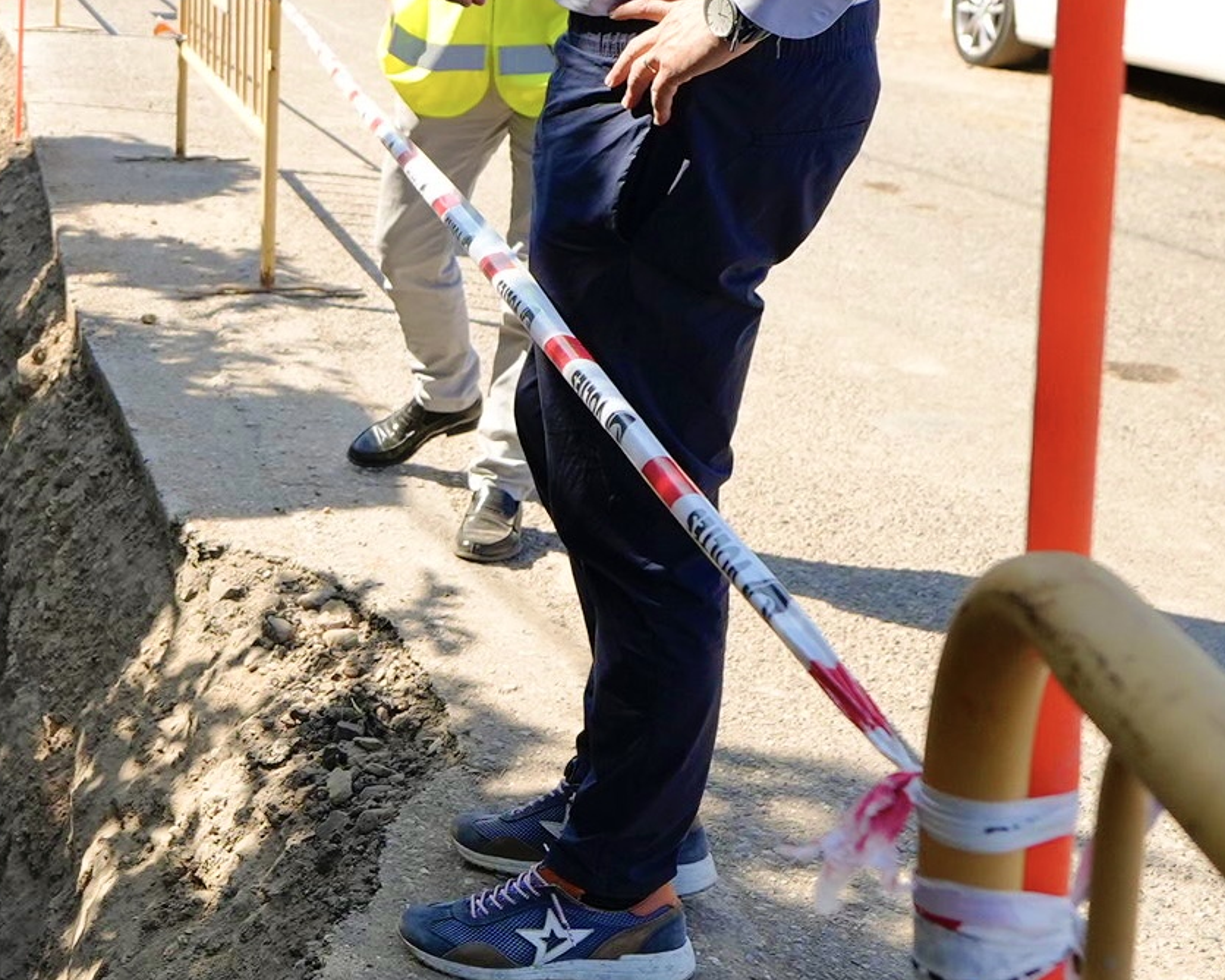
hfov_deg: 38.8
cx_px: -172
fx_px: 1342
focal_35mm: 37
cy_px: 243
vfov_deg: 39.1
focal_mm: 14
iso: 400
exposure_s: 1/2500
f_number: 2.8
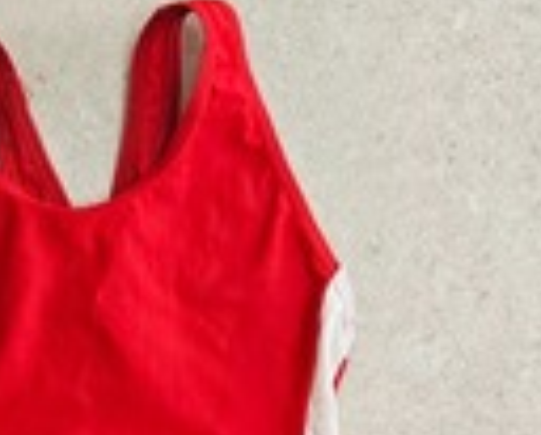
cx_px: 182
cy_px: 494
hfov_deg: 29.8
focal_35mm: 63
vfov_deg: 22.7
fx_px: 1011
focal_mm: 5.4
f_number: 1.8
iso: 250
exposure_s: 1/190
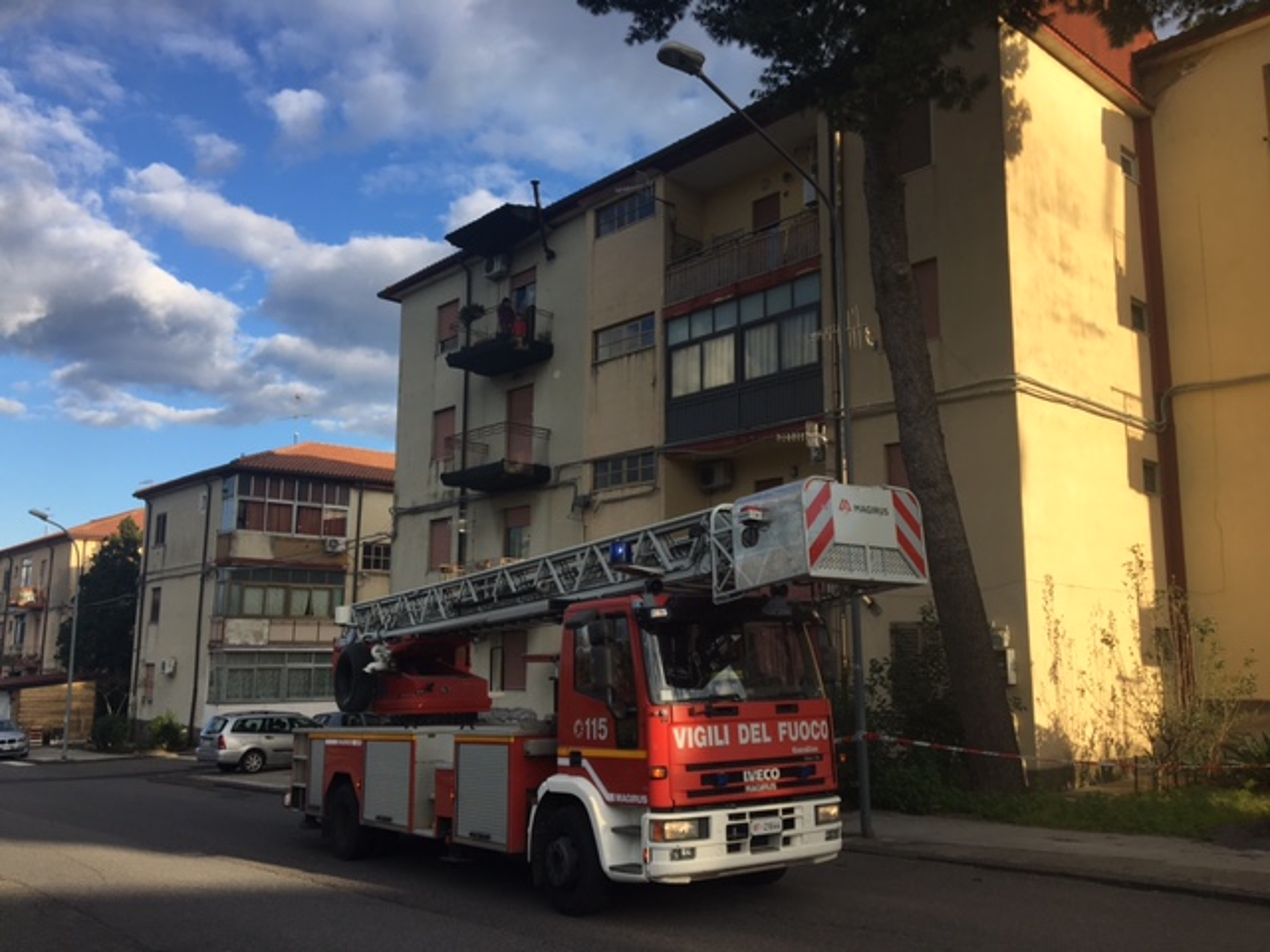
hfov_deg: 61.7
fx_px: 1064
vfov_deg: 48.2
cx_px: 635
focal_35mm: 29
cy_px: 476
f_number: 2.2
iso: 25
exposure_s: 1/950
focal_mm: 4.15
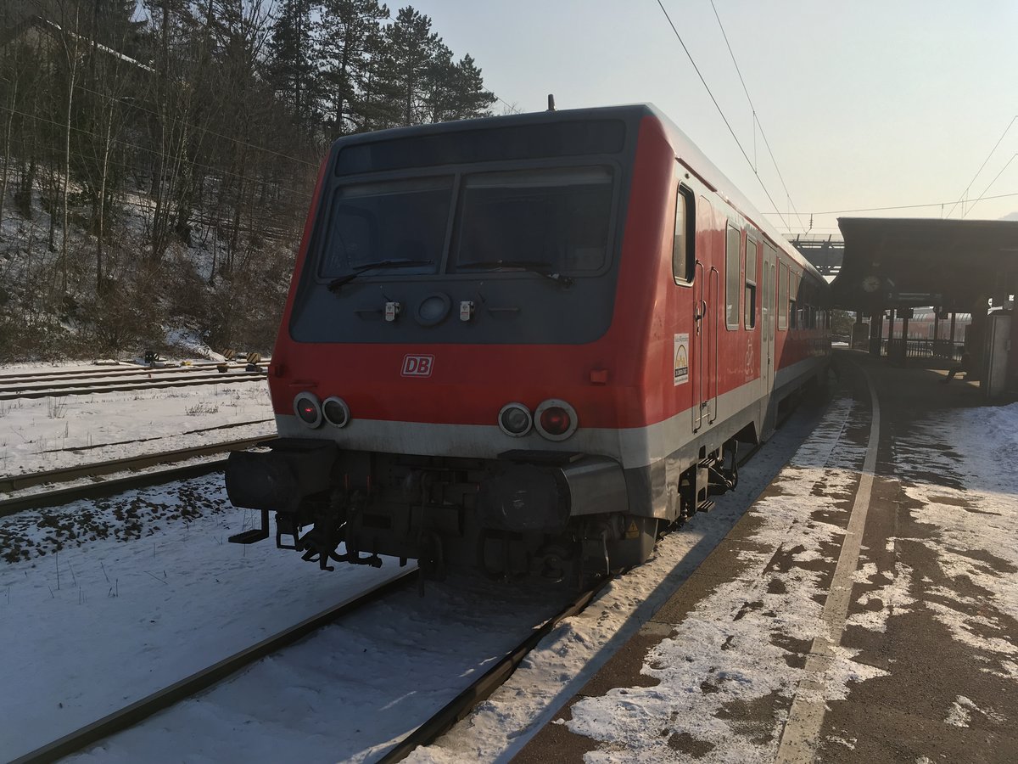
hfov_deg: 61.7
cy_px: 382
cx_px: 509
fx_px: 853
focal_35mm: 29
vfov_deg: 48.2
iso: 25
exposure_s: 1/2079
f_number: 2.2
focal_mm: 4.15
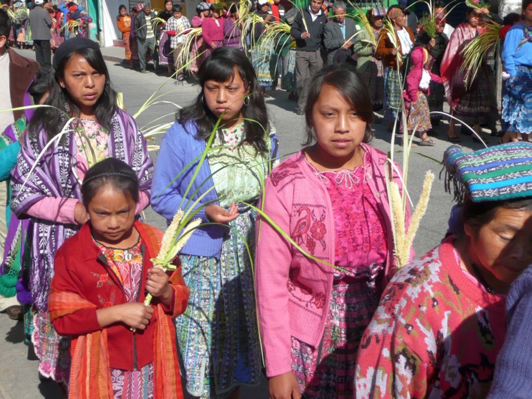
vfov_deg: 23.7
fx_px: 953
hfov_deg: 31.2
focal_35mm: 62
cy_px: 200
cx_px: 266
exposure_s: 1/640
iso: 100
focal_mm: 10.2
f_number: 4.5
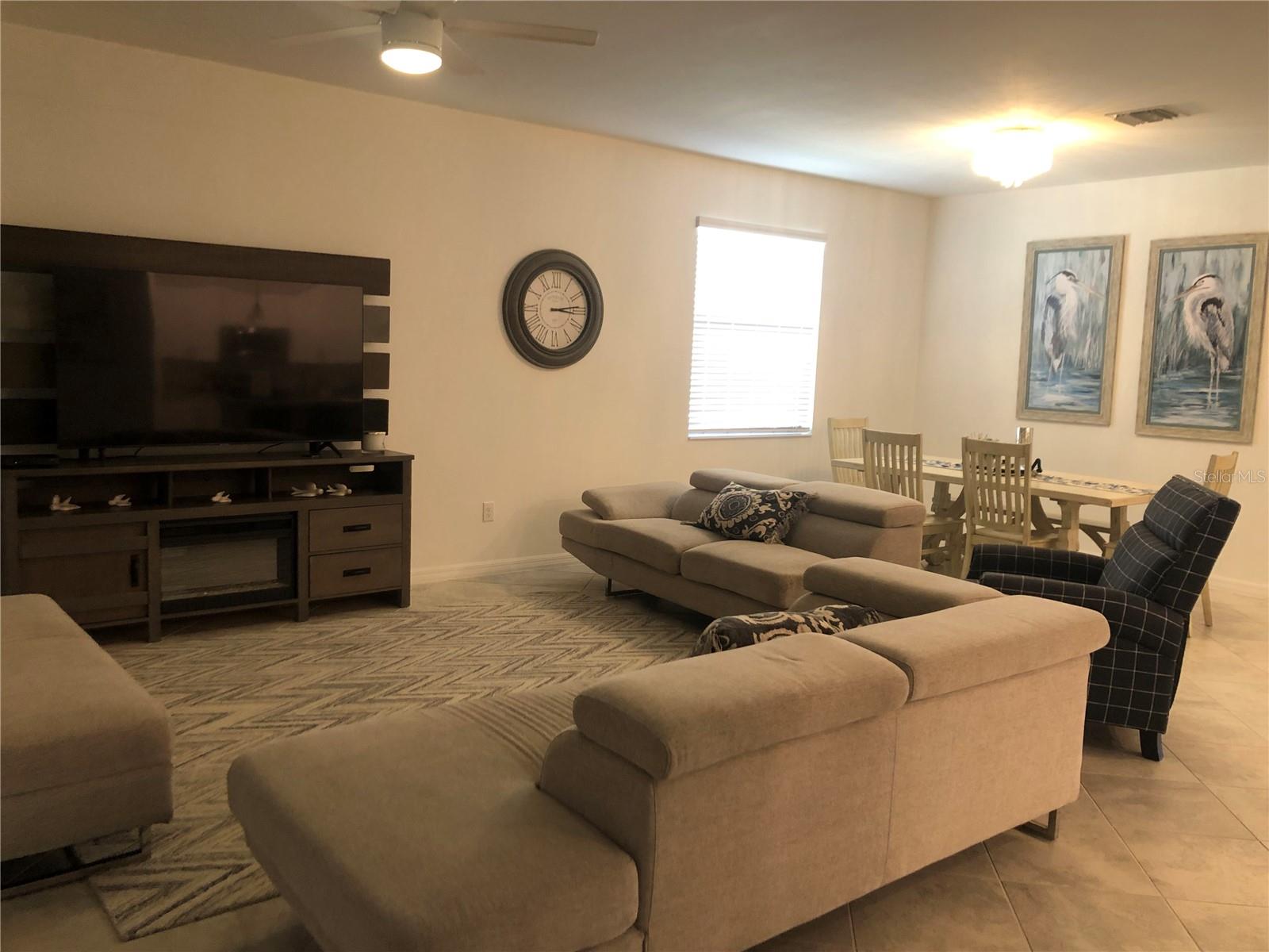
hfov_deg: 63.4
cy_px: 476
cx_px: 634
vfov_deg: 49.7
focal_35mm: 28
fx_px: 1026
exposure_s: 1/15
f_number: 1.8
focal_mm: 3.99
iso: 50
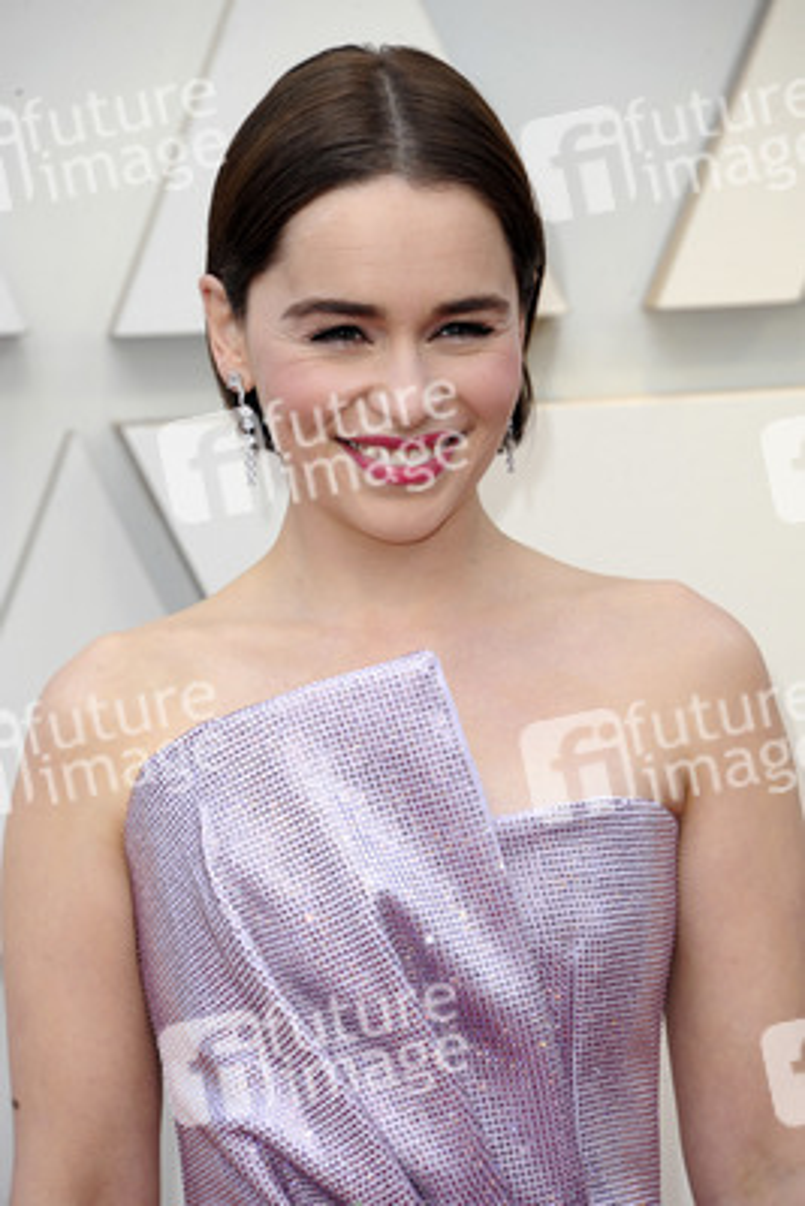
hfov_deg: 4.6
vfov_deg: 6.9
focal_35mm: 300
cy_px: 603
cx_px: 402
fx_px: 10053
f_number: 8
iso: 800
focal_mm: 300
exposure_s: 1/250
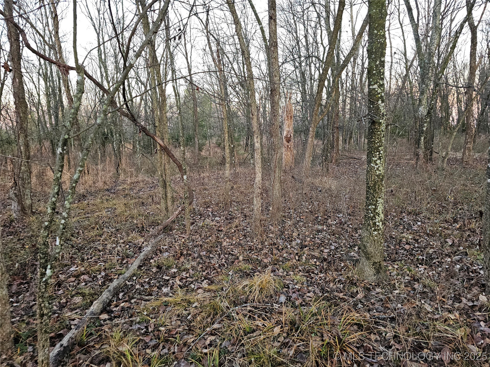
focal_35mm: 23
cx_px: 245
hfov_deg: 73.9
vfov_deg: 58.9
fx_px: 326
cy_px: 184
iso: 500
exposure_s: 1/120
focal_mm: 6.3
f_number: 1.7
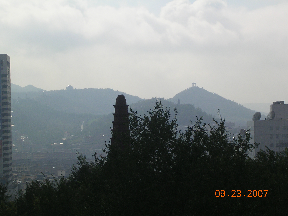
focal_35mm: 115
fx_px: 957
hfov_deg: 17.1
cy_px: 108
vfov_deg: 12.9
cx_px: 144
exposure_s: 1/1263
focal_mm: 17.4
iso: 50
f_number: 4.9
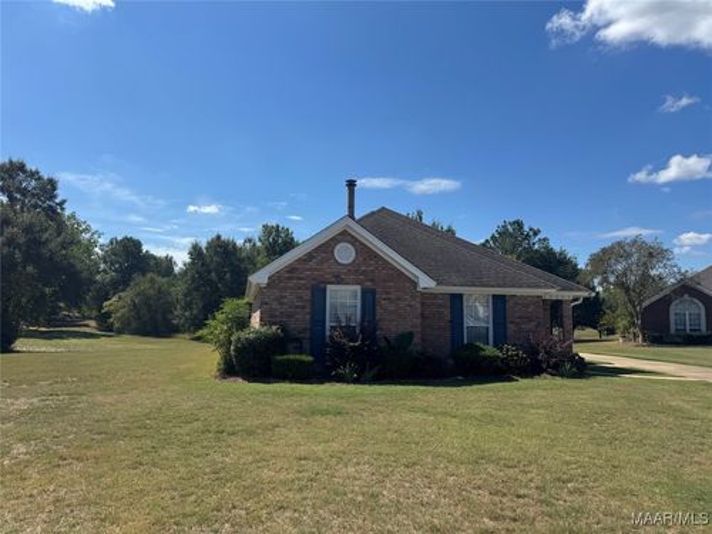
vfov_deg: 56.8
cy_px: 267
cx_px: 356
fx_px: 494
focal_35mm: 24
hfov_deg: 71.6
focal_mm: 6.76
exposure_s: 1/6410
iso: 80
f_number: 1.78
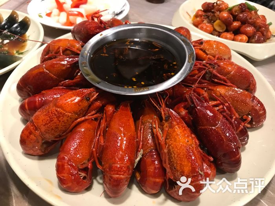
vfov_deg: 49.7
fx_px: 222
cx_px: 138
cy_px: 103
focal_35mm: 28
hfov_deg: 63.4
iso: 64
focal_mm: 3.99
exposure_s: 1/17
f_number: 1.8
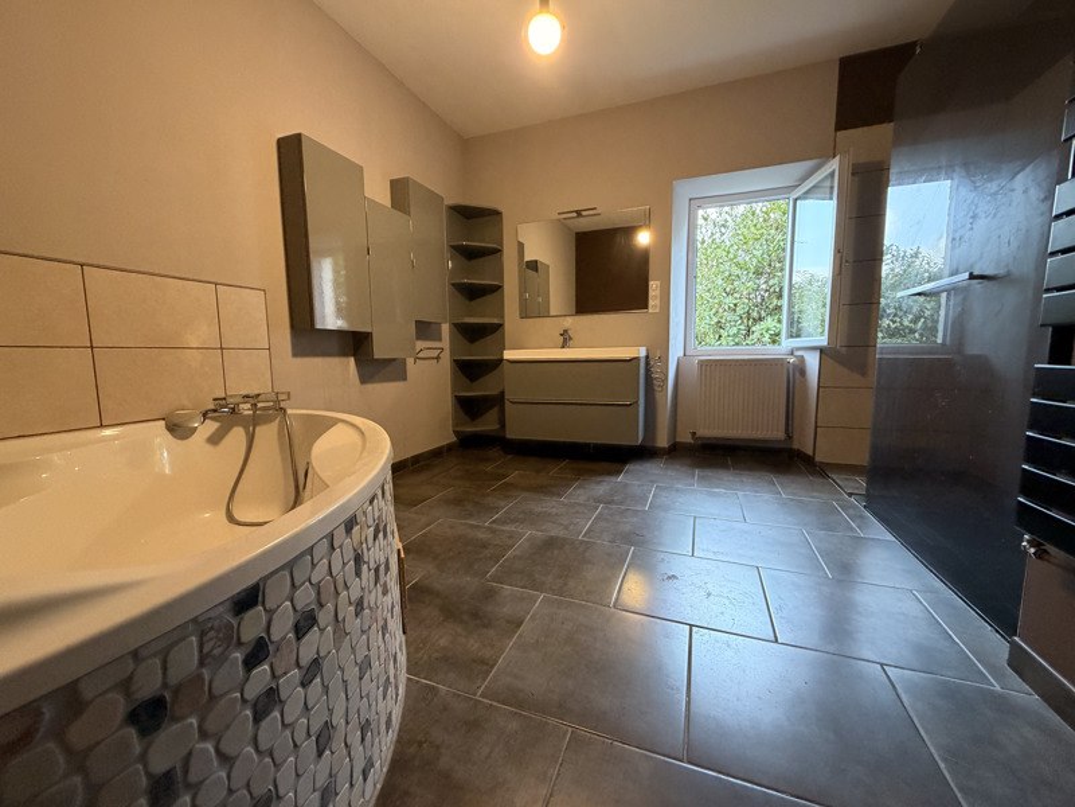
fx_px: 435
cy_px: 404
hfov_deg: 102.1
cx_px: 538
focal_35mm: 14
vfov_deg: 85.7
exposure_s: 1/50
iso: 320
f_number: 2.2
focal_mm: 2.22
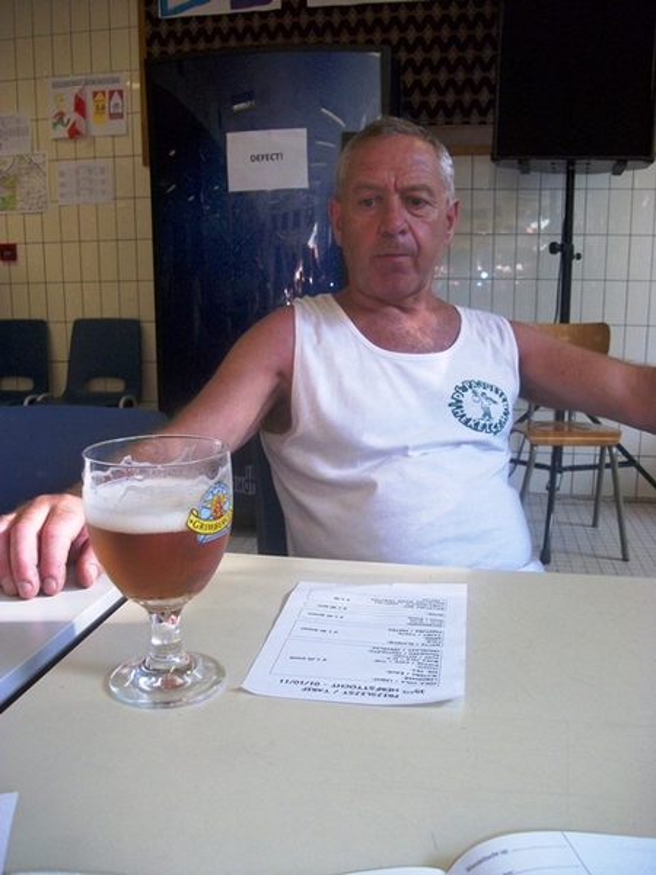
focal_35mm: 32
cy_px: 438
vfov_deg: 56.8
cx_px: 328
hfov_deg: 44.2
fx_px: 809
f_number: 2.9
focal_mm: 5.7
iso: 206
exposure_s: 1/60
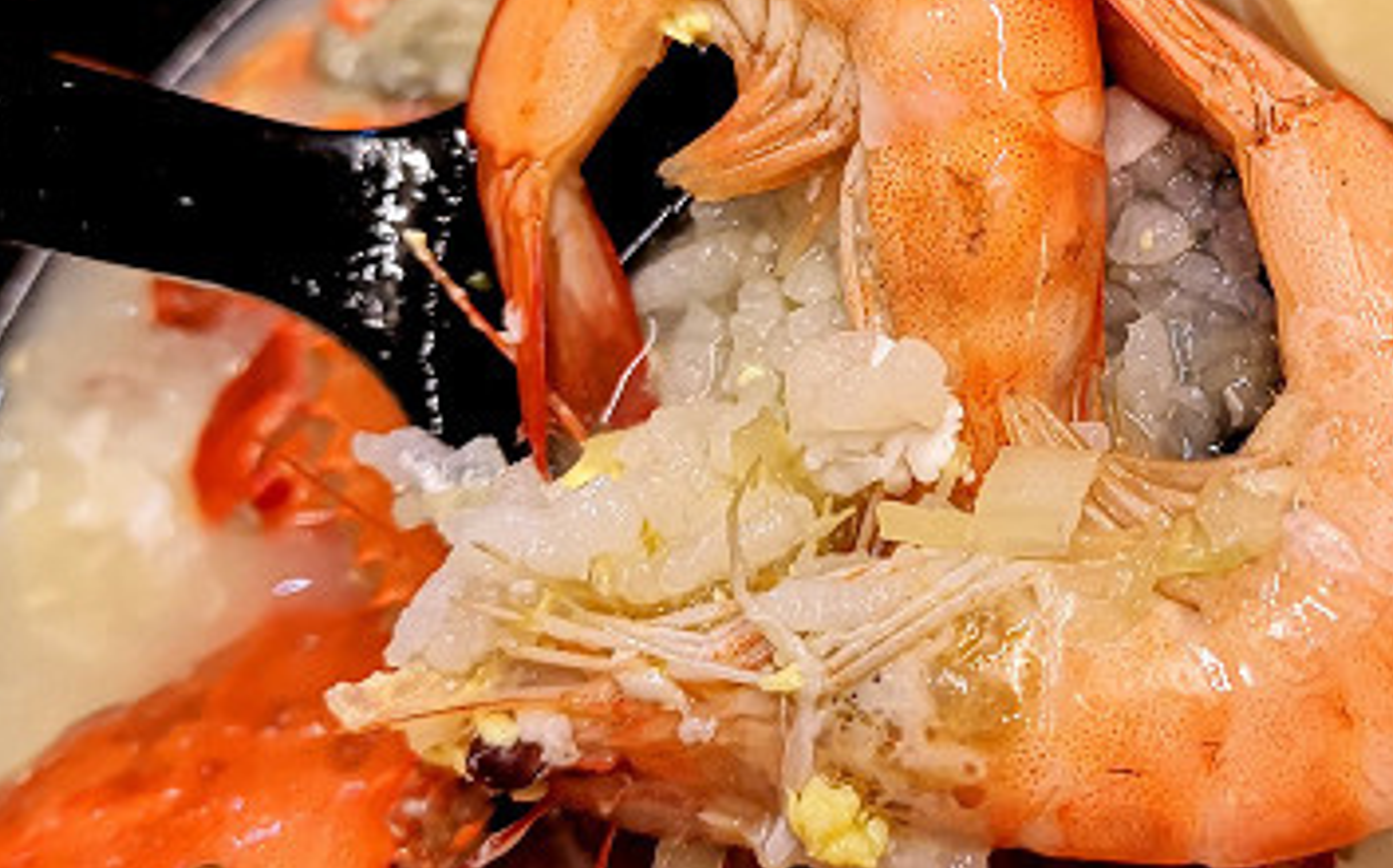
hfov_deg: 38.3
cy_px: 223
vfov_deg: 24.6
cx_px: 959
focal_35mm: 52
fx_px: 1973
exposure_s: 3
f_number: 1.8
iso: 400
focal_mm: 3.95
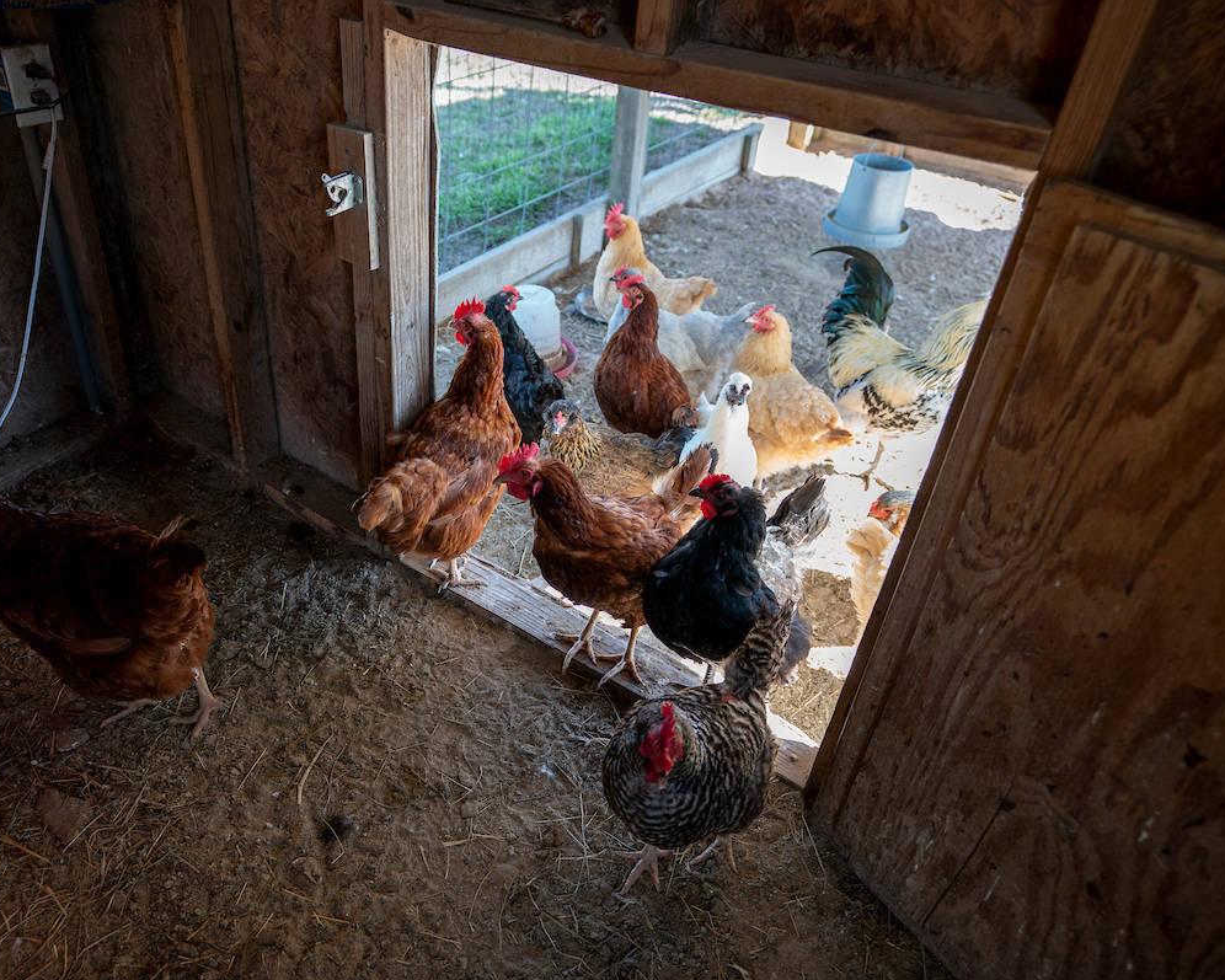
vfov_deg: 54.9
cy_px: 491
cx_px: 513
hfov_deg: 65.6
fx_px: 943
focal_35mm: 26
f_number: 3.2
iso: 500
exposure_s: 1/160
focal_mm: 23
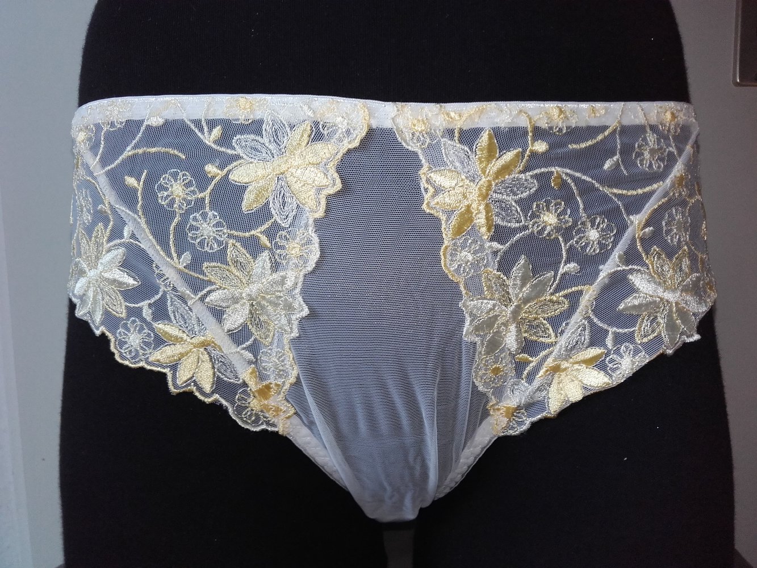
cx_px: 378
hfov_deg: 58.3
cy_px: 284
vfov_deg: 45.4
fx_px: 678
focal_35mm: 31
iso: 70
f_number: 2.2
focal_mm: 3.31
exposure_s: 1/100
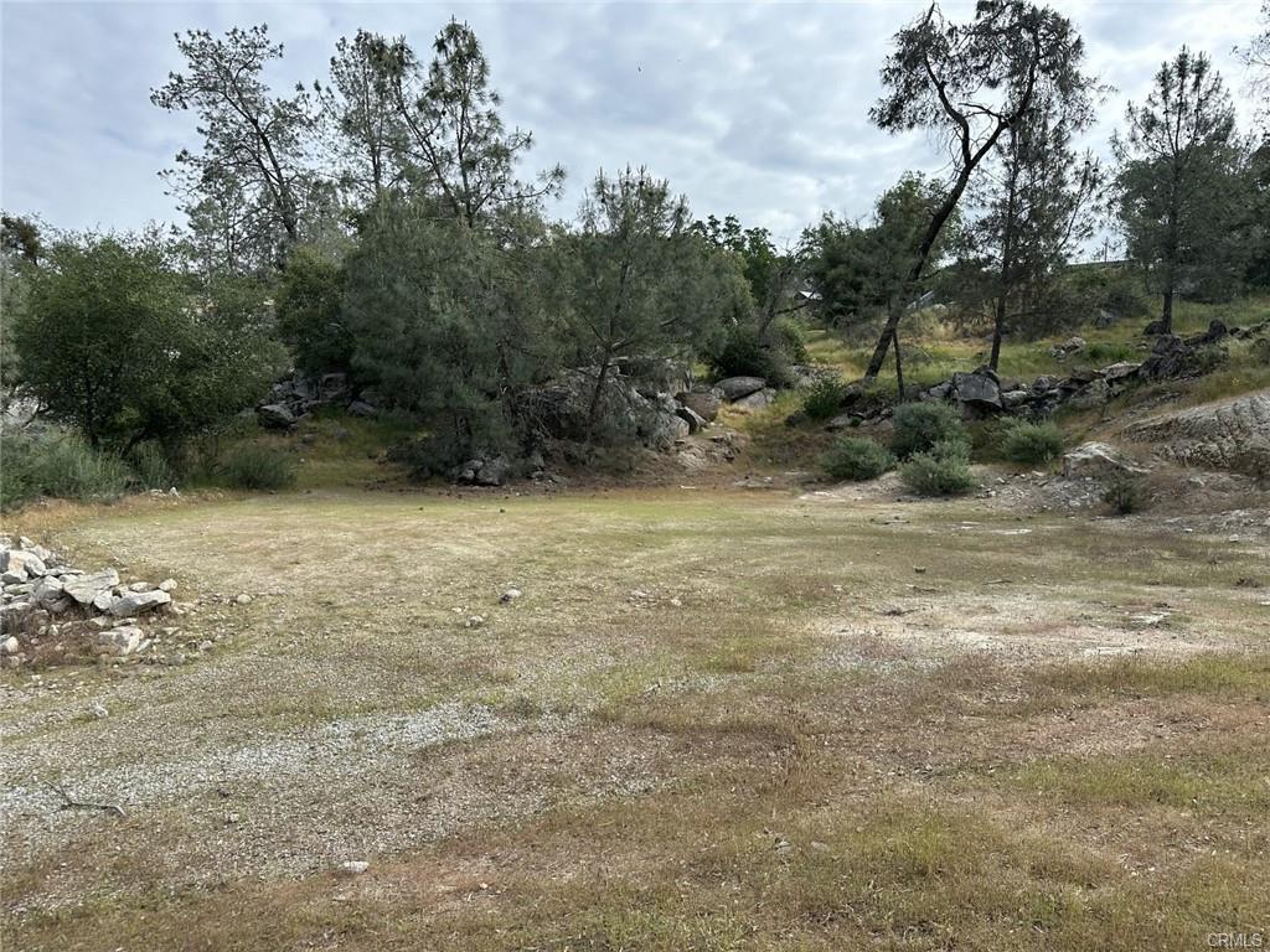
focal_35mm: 24
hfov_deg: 71.6
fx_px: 881
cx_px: 635
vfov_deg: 56.8
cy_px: 476
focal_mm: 6.86
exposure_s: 1/2882
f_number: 1.78
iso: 80
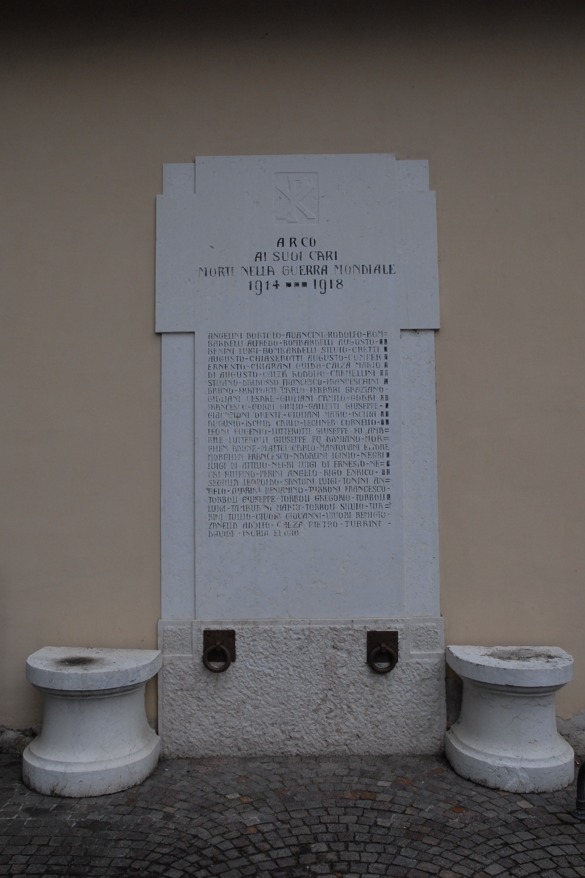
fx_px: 829
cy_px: 430
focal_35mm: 34
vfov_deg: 55.8
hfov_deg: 38.9
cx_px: 300
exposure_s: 1/50
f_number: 13
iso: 400
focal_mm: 22
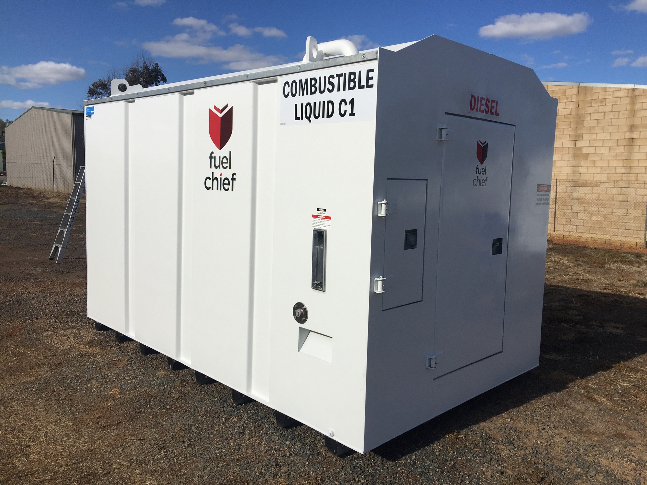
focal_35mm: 29
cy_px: 242
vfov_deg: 48.2
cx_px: 324
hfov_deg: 61.7
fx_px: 542
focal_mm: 4.15
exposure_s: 1/3968
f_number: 2.2
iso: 32
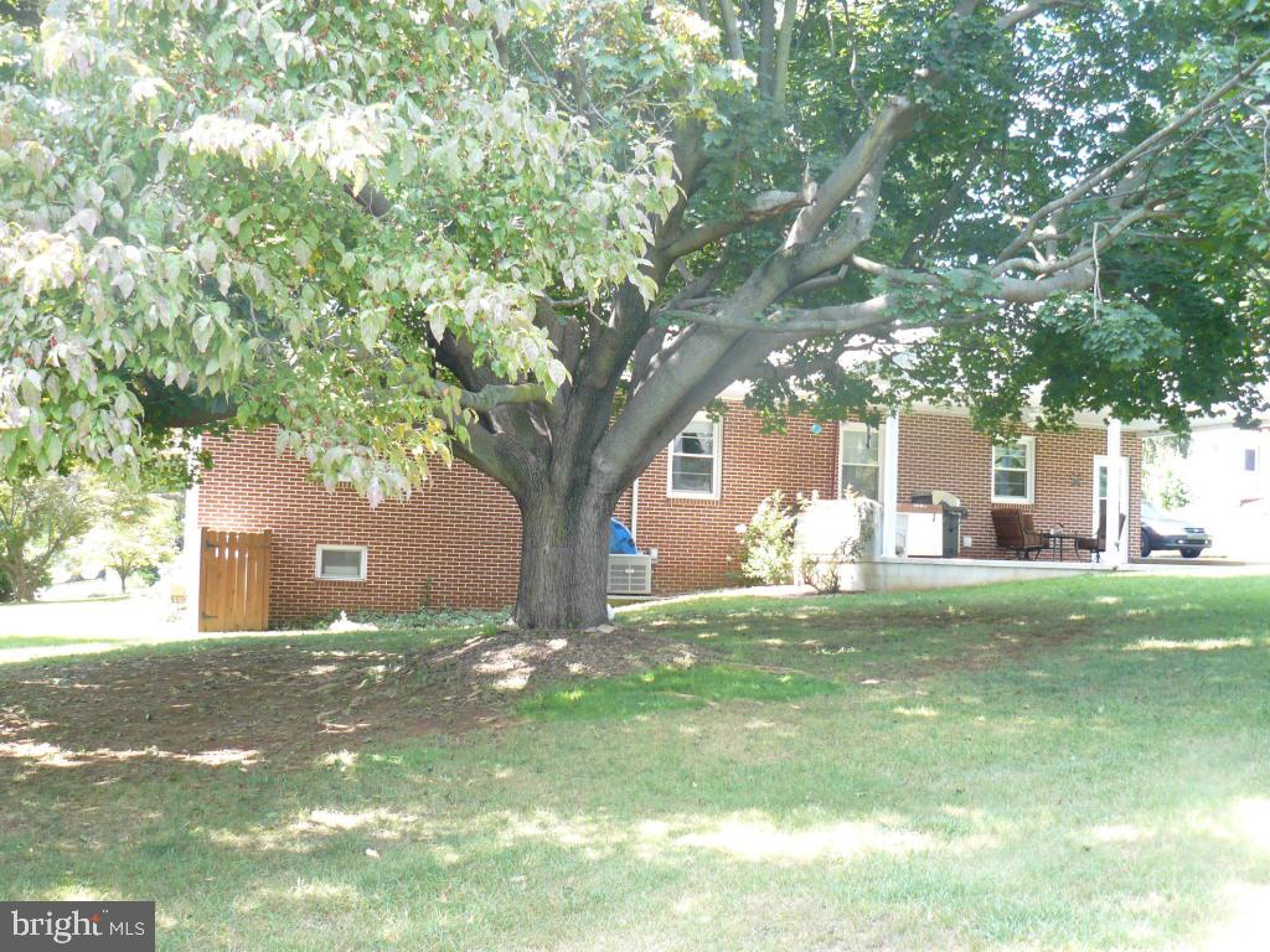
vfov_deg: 39.7
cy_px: 476
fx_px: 1321
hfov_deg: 51.4
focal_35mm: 36
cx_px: 635
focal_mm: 6
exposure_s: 1/50
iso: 100
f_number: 2.8
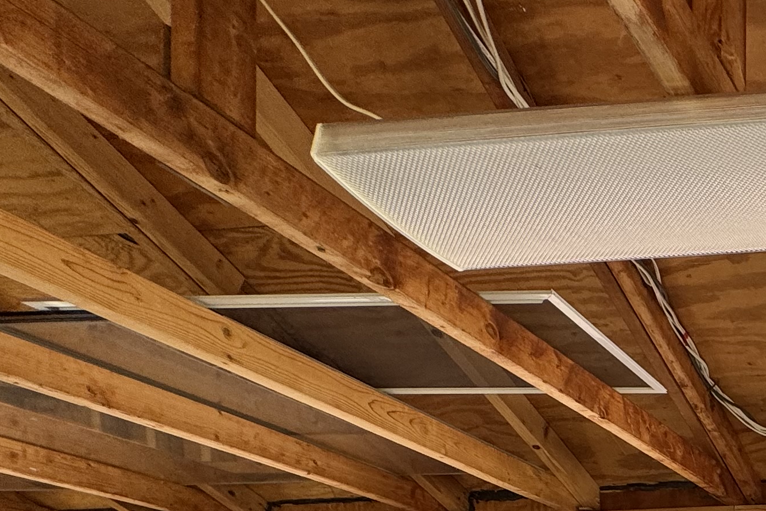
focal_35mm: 44
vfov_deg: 25.3
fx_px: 936
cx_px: 1018
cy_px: 702
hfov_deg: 32.3
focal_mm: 2.22
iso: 40
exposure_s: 1/99
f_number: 2.2
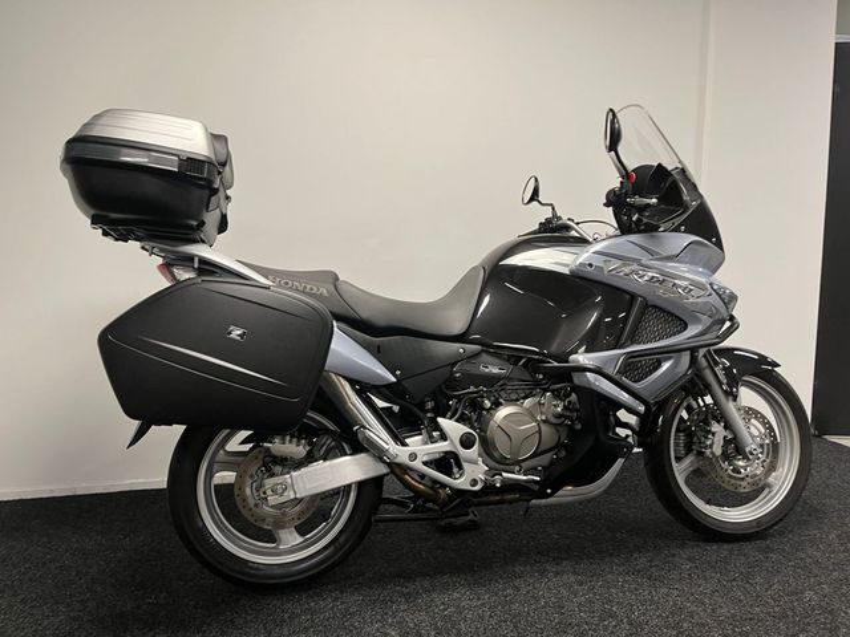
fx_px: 638
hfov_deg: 67.3
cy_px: 318
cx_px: 425
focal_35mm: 26
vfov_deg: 53.1
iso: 80
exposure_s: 1/50
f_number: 1.6
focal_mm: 5.1
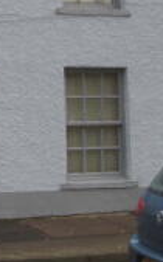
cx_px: -85
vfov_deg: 20.6
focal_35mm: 99
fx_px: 707
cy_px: 26
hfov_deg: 12.5
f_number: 6.3
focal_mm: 17
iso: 100
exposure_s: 1/160
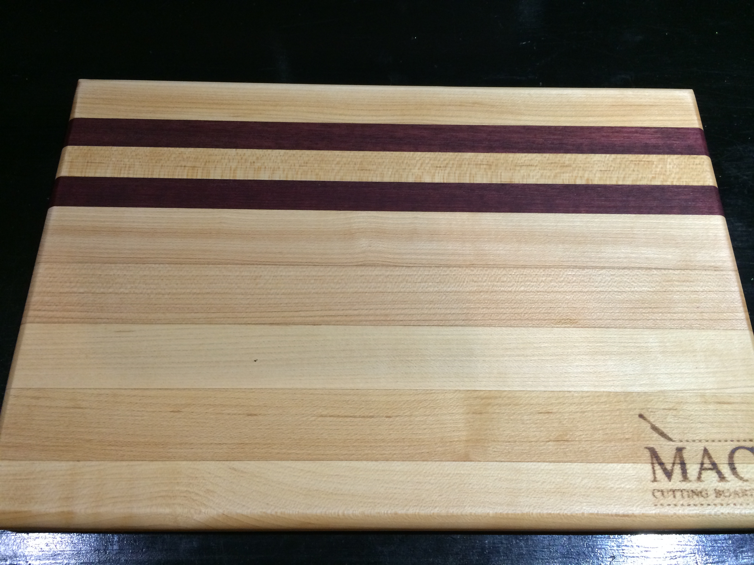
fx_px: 653
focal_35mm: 30
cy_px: 282
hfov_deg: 60.0
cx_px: 377
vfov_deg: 46.8
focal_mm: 4.12
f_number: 2.2
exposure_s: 1/30
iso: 100
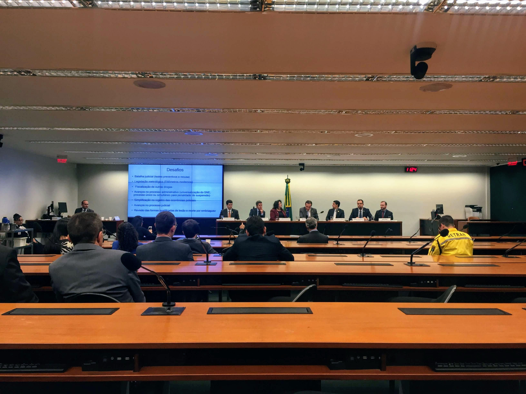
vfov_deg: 48.2
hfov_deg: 61.7
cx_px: 263
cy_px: 197
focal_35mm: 29
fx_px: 441
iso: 32
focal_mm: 4.15
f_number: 2.2
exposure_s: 1/40
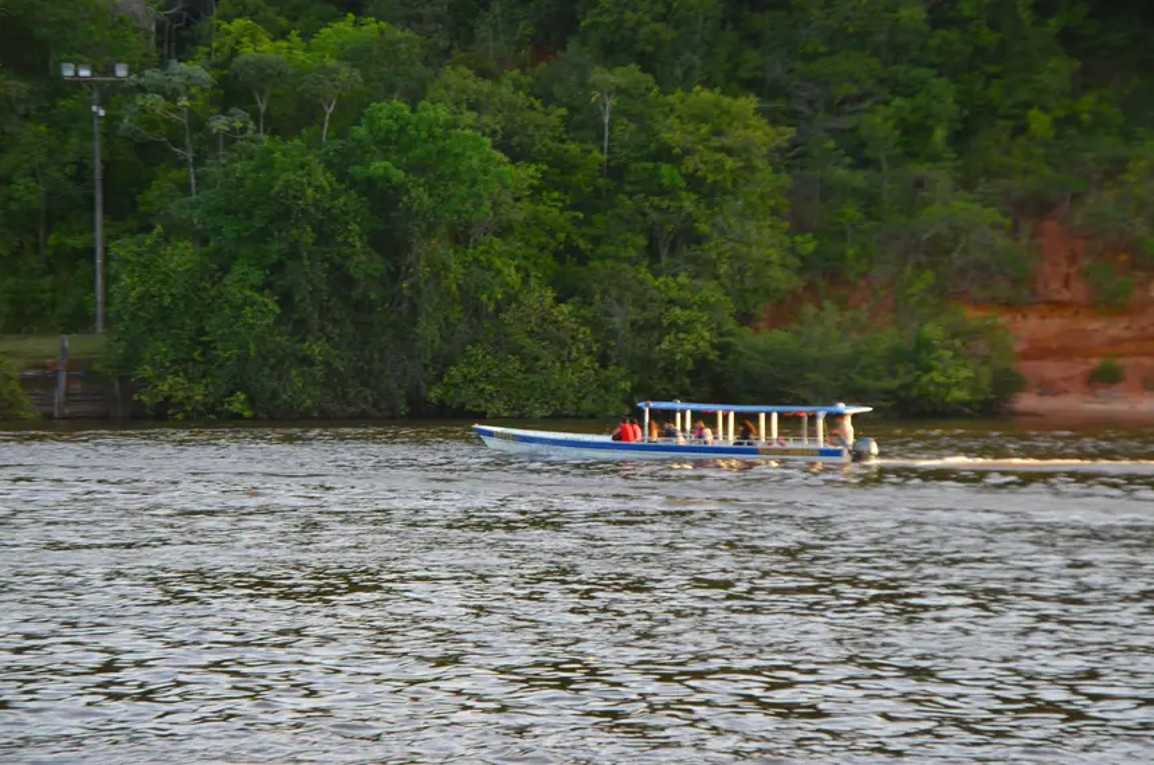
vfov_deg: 11.4
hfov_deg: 17.1
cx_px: 577
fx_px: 3839
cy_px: 382
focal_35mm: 120
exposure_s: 1/125
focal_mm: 80
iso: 250
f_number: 5.3
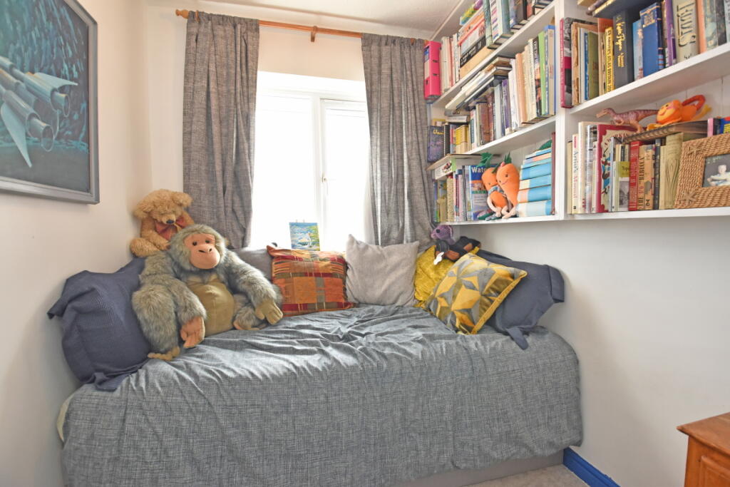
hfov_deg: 100.4
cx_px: 365
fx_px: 304
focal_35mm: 15
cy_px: 244
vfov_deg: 77.3
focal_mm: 10
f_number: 4.5
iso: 800
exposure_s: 1/160
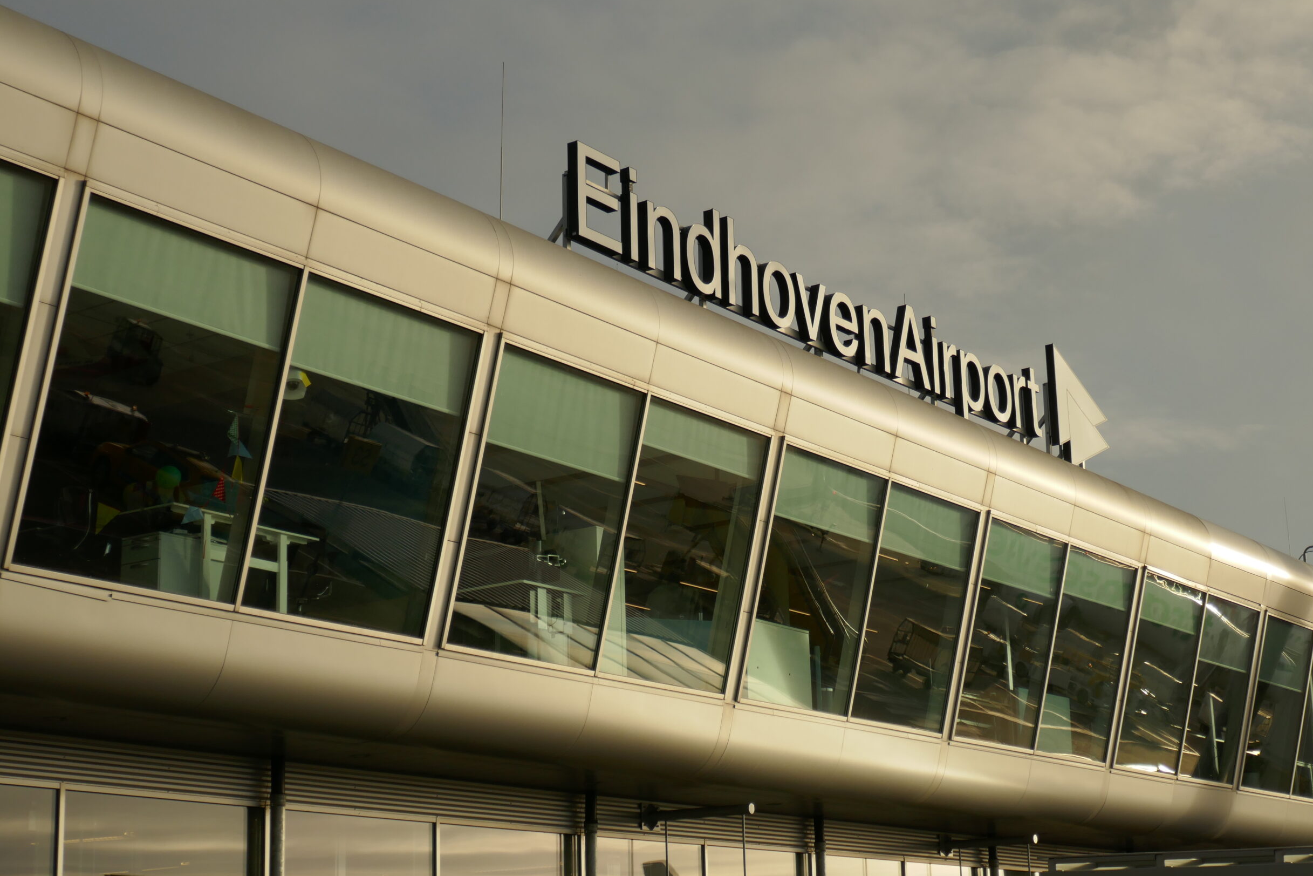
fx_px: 2225
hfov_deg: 32.9
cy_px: 444
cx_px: 682
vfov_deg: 22.3
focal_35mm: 61
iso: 200
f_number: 4.3
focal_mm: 21
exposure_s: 1/640
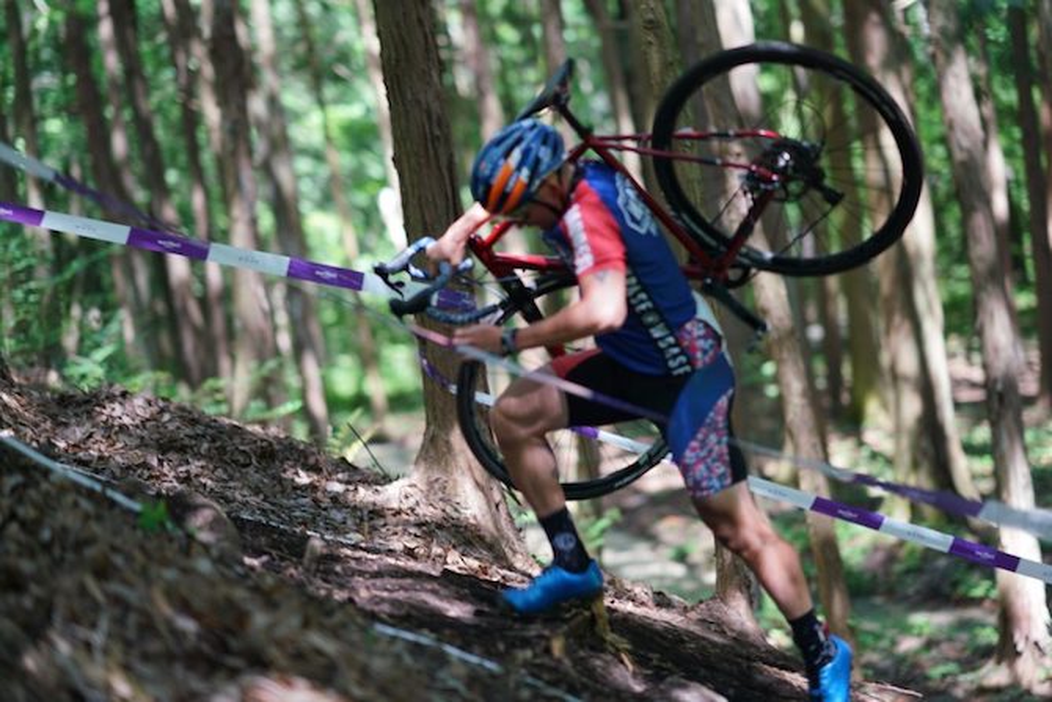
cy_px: 351
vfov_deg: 16.1
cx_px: 526
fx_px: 2484
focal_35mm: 85
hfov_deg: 23.9
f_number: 1.6
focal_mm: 85
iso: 100
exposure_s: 1/160
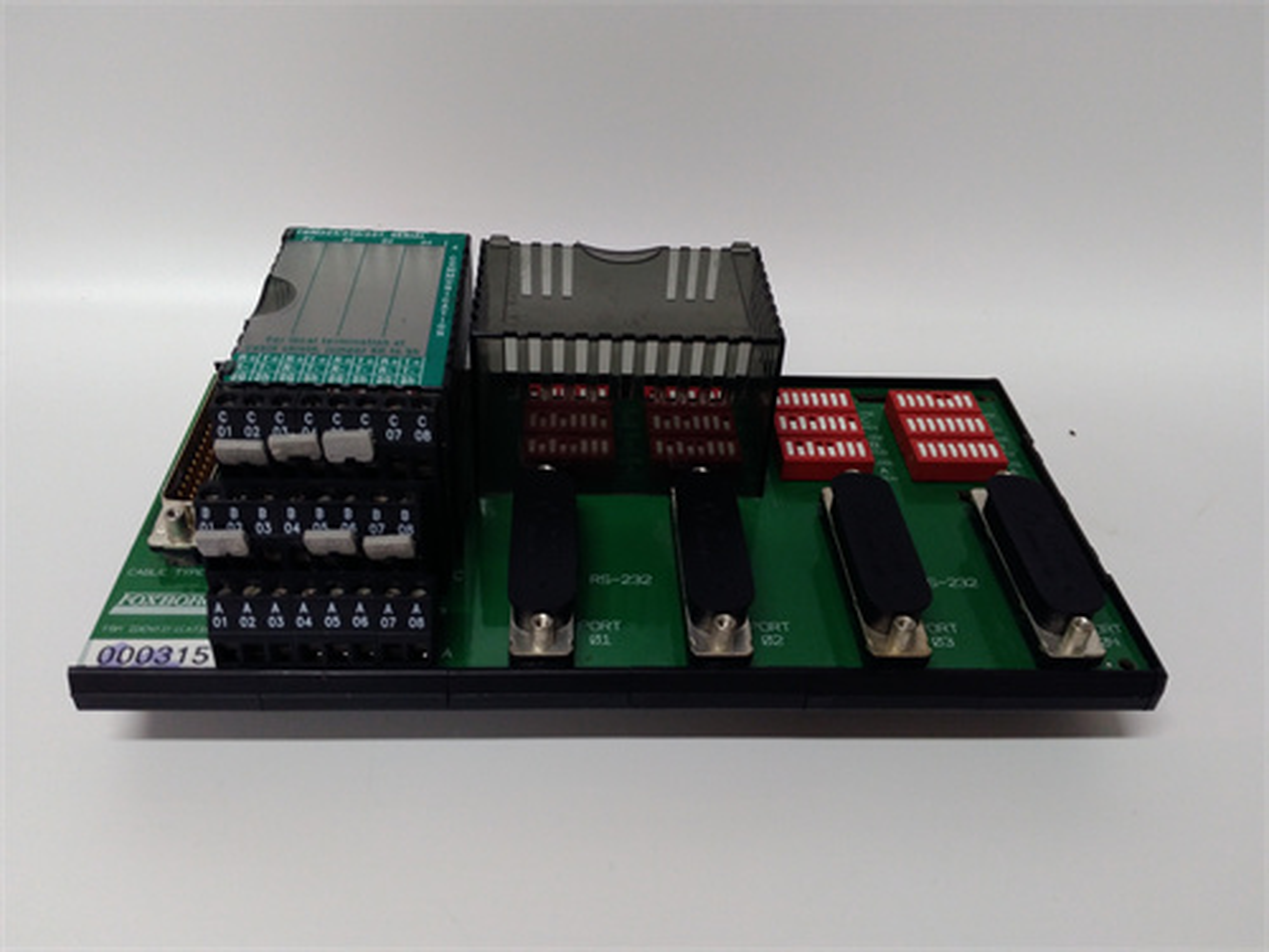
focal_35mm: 27
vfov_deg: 51.4
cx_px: 634
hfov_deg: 65.3
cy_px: 476
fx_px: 990
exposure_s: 1/33
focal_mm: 3.79
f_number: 2
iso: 218
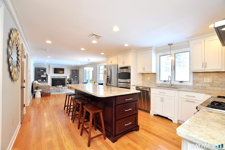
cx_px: 112
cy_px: 75
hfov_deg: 100.5
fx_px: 94
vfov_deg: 77.2
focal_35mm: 15
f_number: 5
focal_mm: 10
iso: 250
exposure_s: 1/30
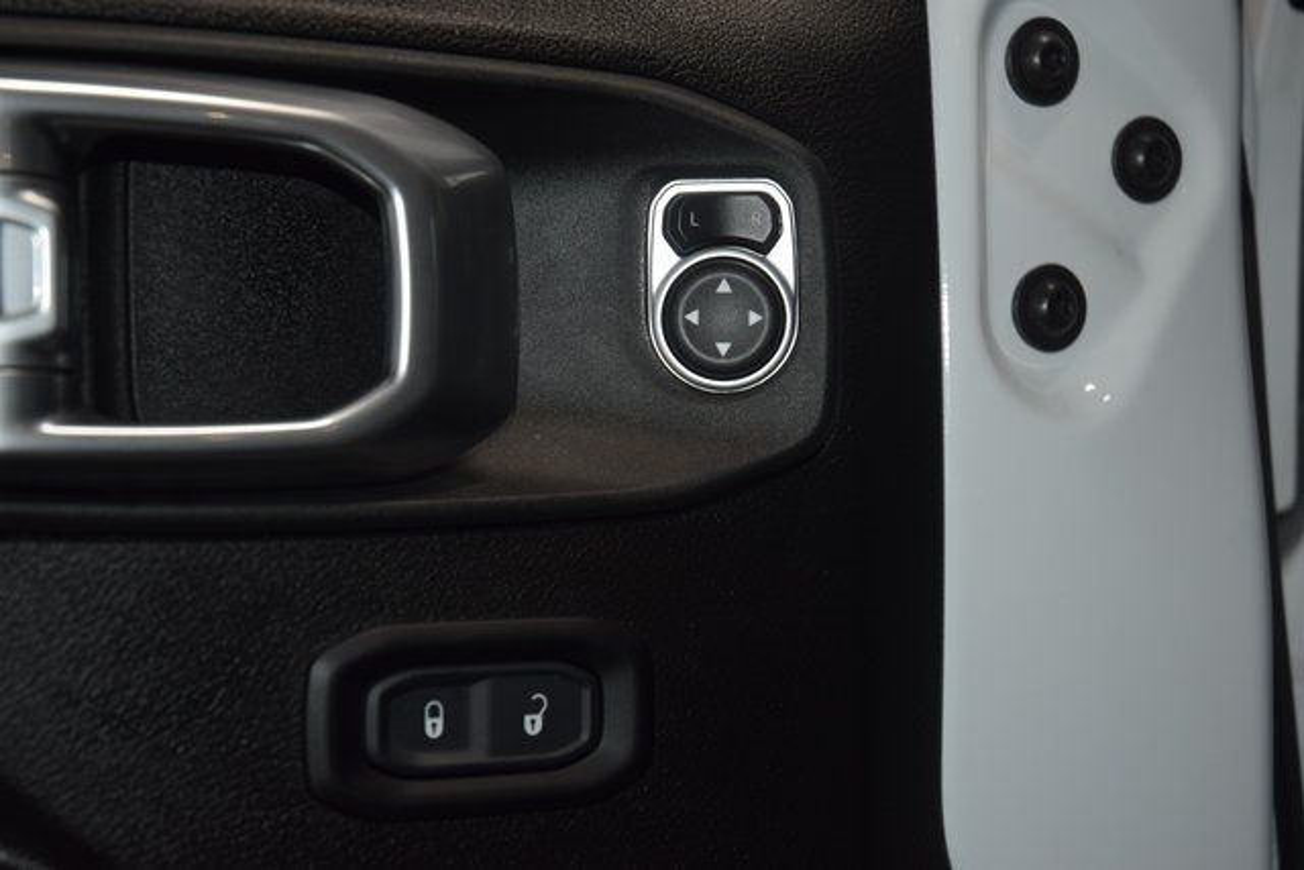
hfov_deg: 28.1
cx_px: 652
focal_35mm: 72
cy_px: 435
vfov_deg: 18.9
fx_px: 2608
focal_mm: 48
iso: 560
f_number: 4.5
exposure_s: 1/125
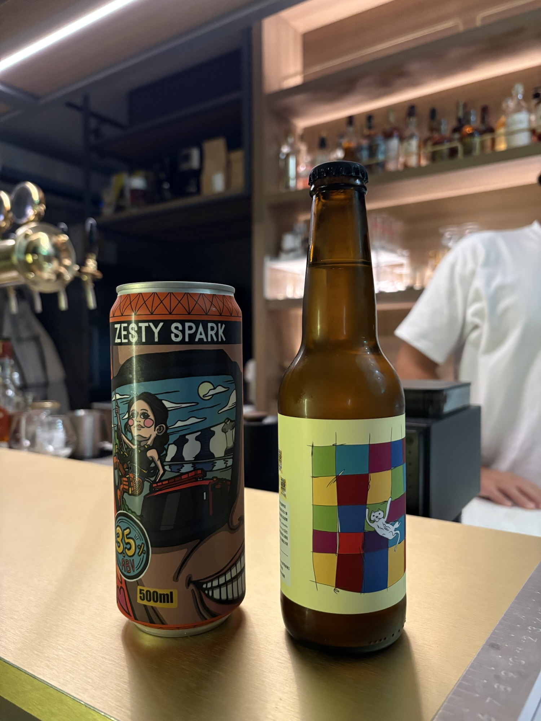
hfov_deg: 53.1
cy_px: 360
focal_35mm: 26
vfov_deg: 67.3
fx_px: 542
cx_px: 270
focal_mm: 5.96
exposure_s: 1/60
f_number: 1.6
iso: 400
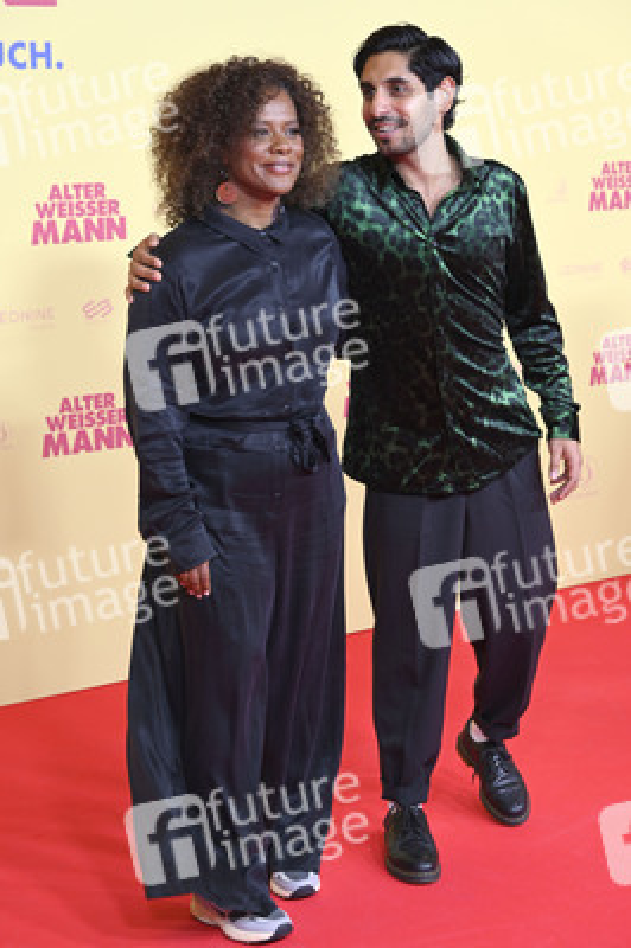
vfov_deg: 28.5
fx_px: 1870
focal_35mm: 71
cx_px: 316
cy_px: 474
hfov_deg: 19.2
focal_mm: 71
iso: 500
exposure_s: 1/160
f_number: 5.6
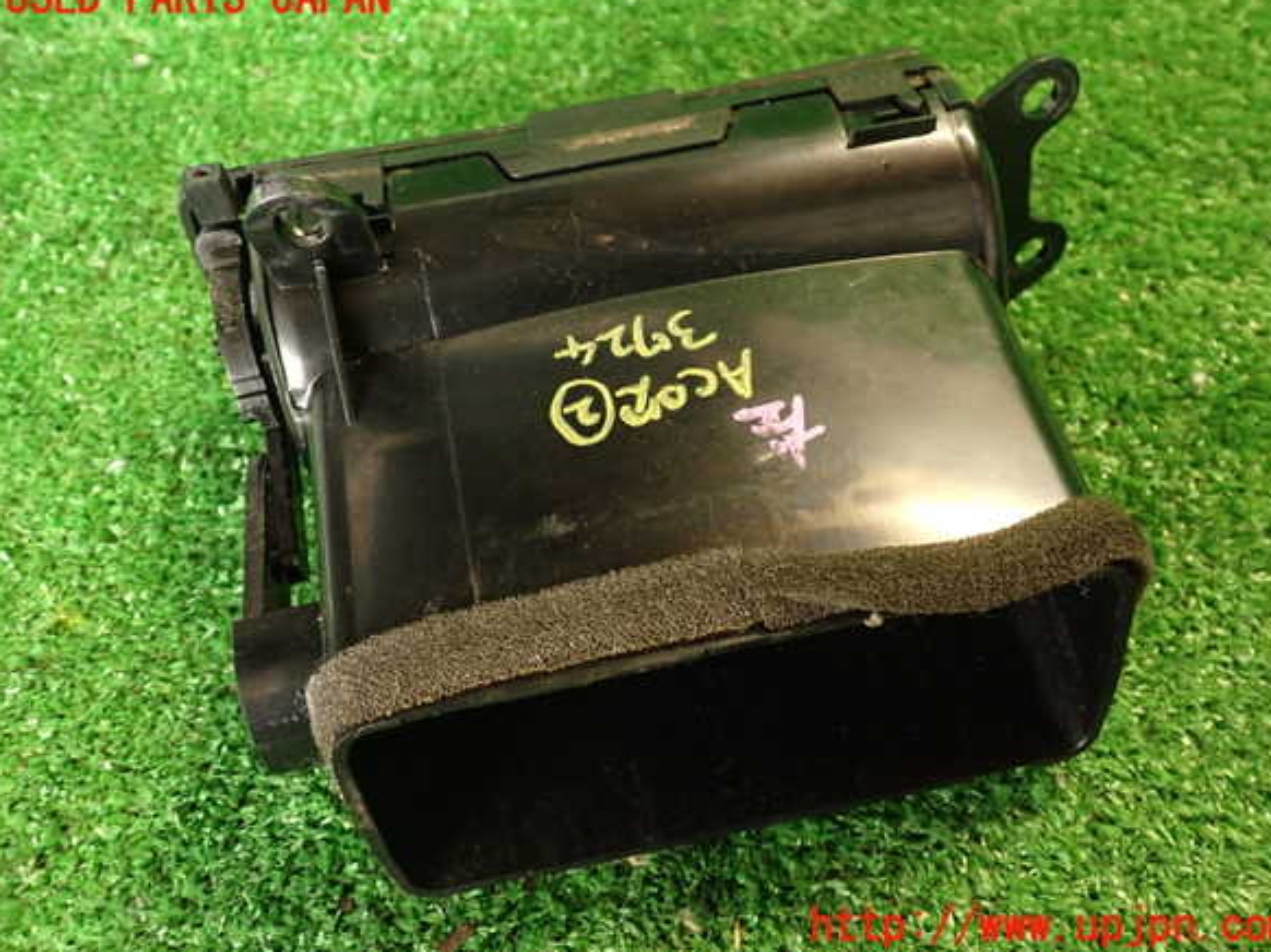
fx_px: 1211
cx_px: 649
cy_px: 463
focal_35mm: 33
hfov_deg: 55.4
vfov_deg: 42.9
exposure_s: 1/30
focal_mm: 5.79
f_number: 2.4
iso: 500
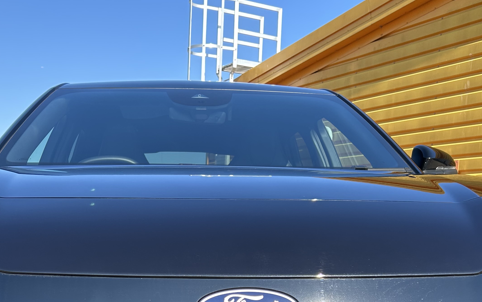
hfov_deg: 38.8
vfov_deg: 23.5
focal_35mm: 52
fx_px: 683
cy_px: 326
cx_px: 206
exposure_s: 1/1159
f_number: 1.5
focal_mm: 5.7
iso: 50
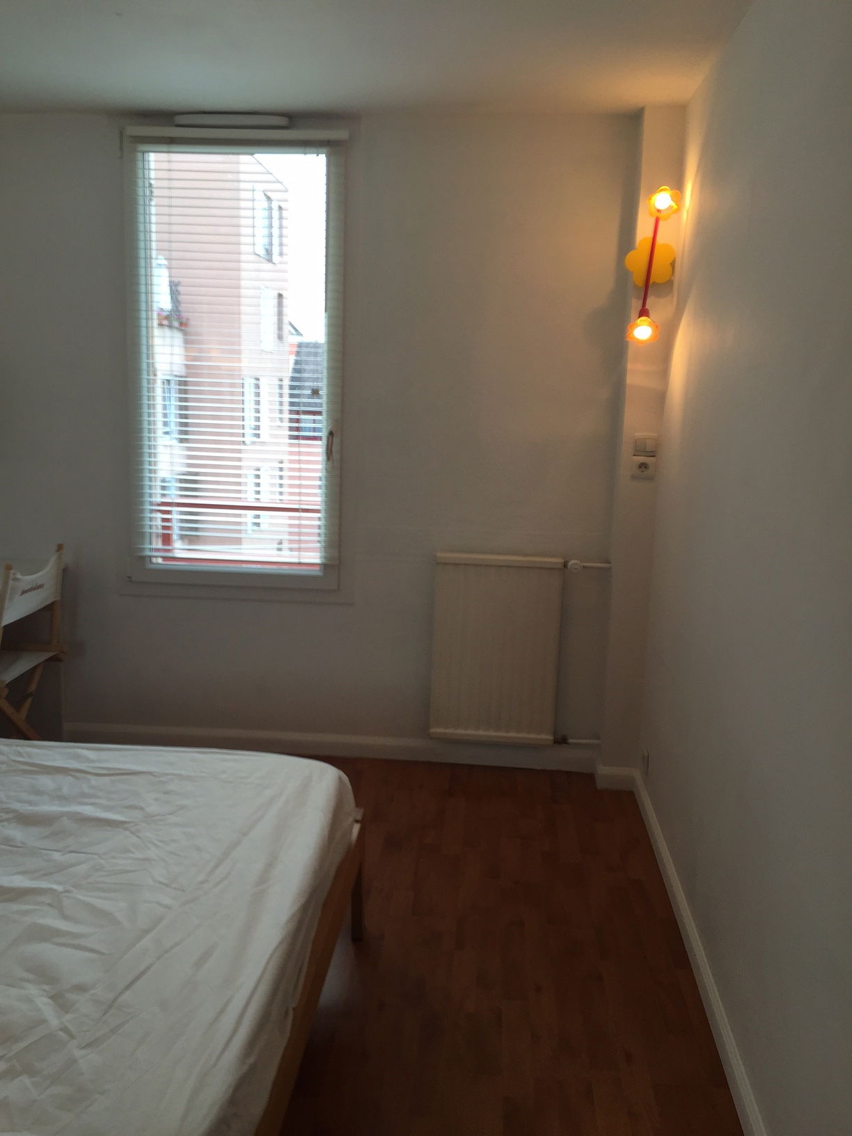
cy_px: 568
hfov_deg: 48.2
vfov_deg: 61.7
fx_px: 952
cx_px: 426
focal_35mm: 29
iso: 32
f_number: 2.2
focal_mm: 4.15
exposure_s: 1/50
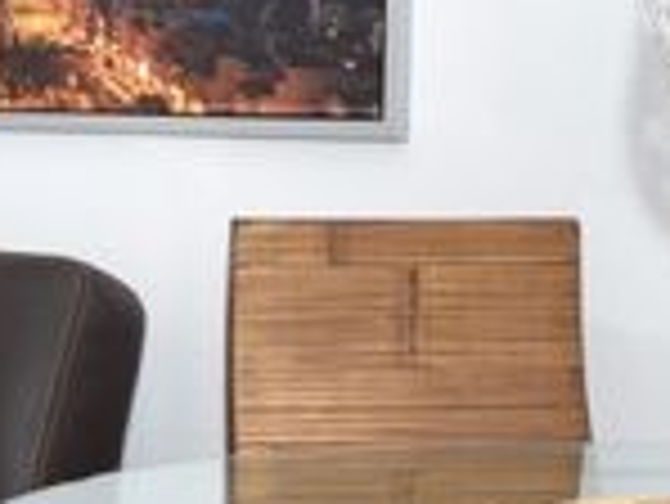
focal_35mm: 91
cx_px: -92
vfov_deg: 16.2
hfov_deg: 20.4
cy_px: 173
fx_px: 1763
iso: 200
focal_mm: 10
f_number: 3.5
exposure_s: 1/160
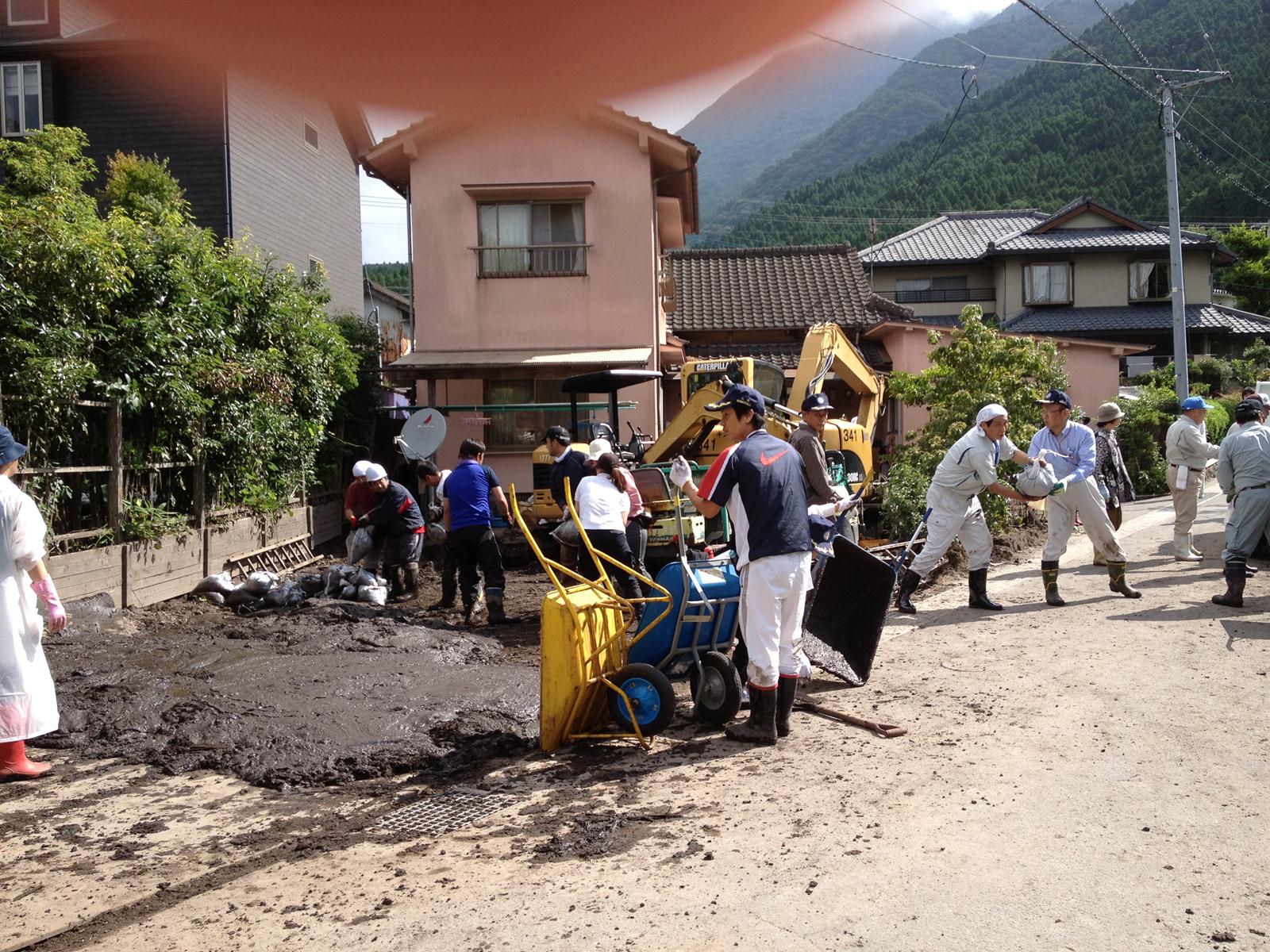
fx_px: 1284
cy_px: 476
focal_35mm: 35
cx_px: 635
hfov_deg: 52.6
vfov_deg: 40.7
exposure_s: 1/968
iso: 64
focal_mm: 4.28
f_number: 2.4
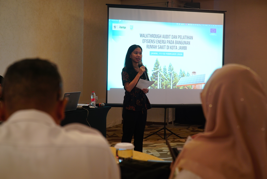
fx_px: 371
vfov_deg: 27.0
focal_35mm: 50
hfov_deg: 39.6
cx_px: 134
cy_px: 90
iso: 800
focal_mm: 50
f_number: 3.5
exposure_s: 1/60
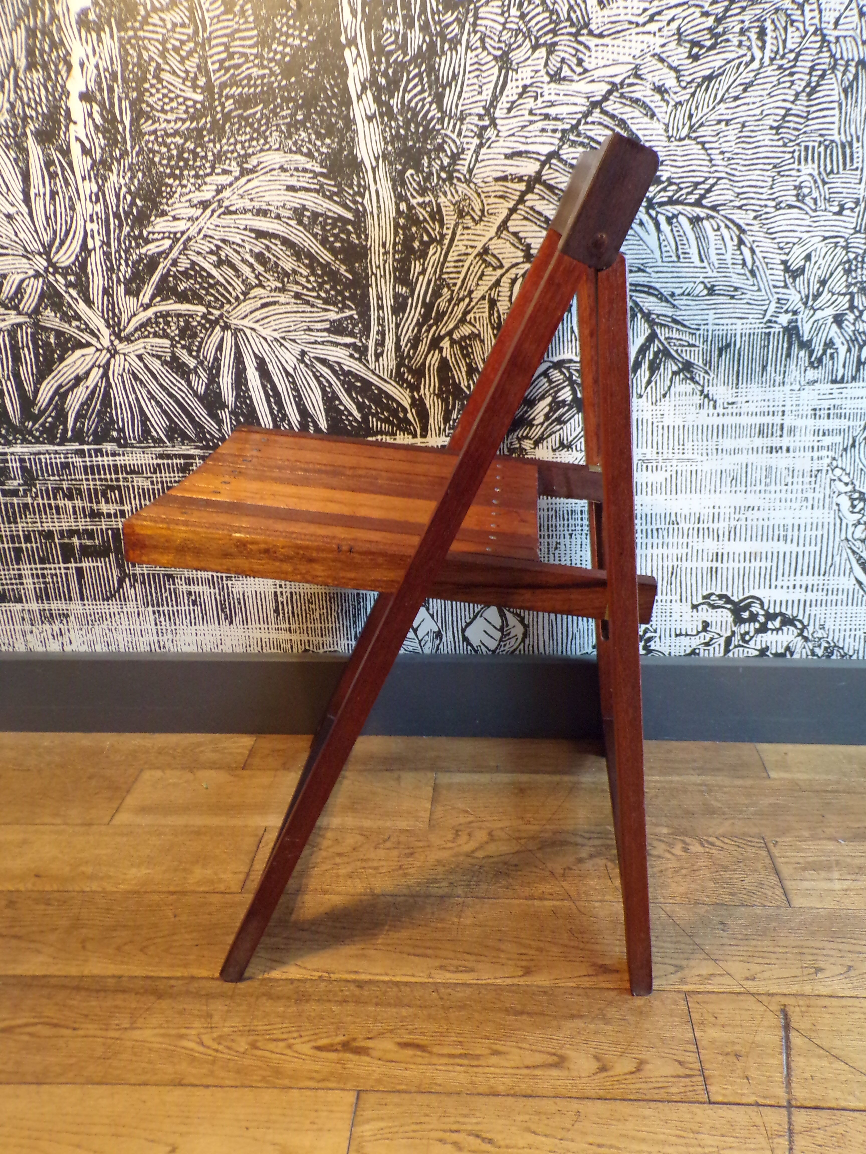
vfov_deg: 63.4
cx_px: 433
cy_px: 577
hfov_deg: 49.7
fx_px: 934
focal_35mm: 28
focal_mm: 5
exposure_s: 1/17
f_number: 3.1
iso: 355
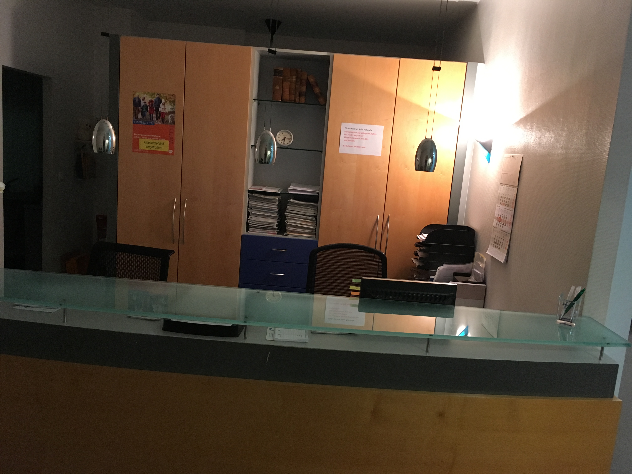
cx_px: 316
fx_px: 529
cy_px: 237
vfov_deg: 48.2
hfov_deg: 61.7
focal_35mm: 29
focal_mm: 4.15
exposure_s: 1/33
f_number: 2.2
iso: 250
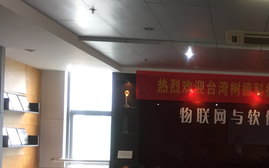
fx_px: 528
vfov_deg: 17.9
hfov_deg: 26.2
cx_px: 300
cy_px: 141
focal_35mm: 72
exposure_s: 1/33
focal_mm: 4.15
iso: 50
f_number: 2.2
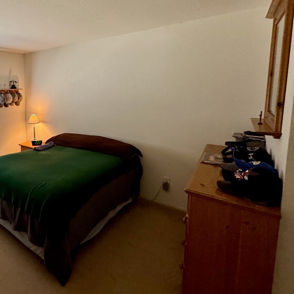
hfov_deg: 60.1
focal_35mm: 22
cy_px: 111
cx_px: 35
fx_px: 211
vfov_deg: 68.6
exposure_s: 1/60
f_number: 2.2
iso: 400
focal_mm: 2.22
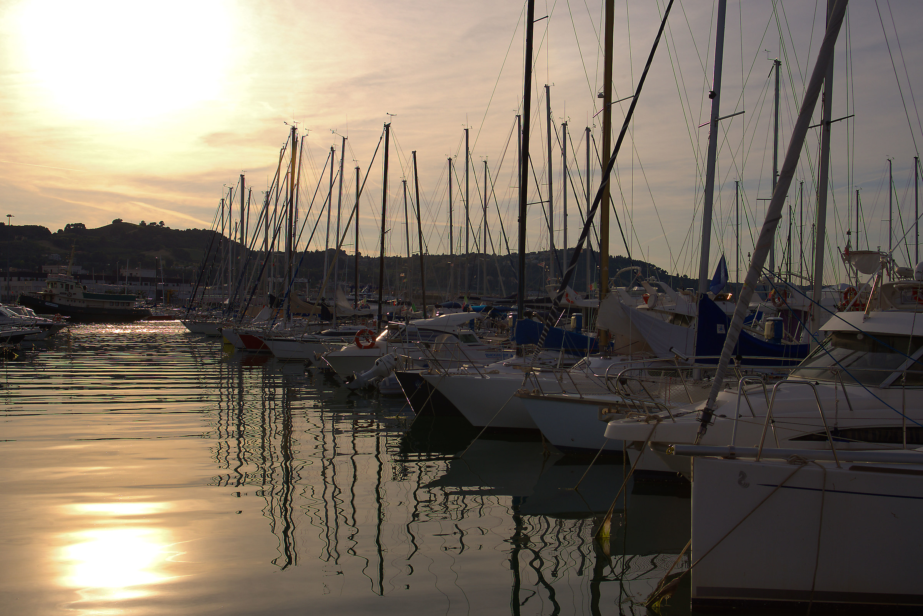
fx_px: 975
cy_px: 308
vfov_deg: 35.1
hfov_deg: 50.7
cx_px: 462
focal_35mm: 38
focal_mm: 38
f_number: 14
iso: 100
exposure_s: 1/200
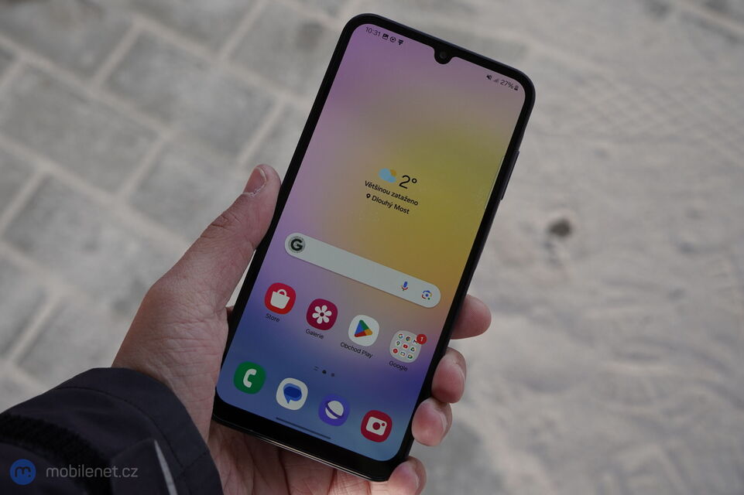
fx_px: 1095
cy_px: 248
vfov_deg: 25.5
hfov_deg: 37.5
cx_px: 372
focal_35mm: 53
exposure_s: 1/200
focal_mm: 53
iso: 400
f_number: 7.1
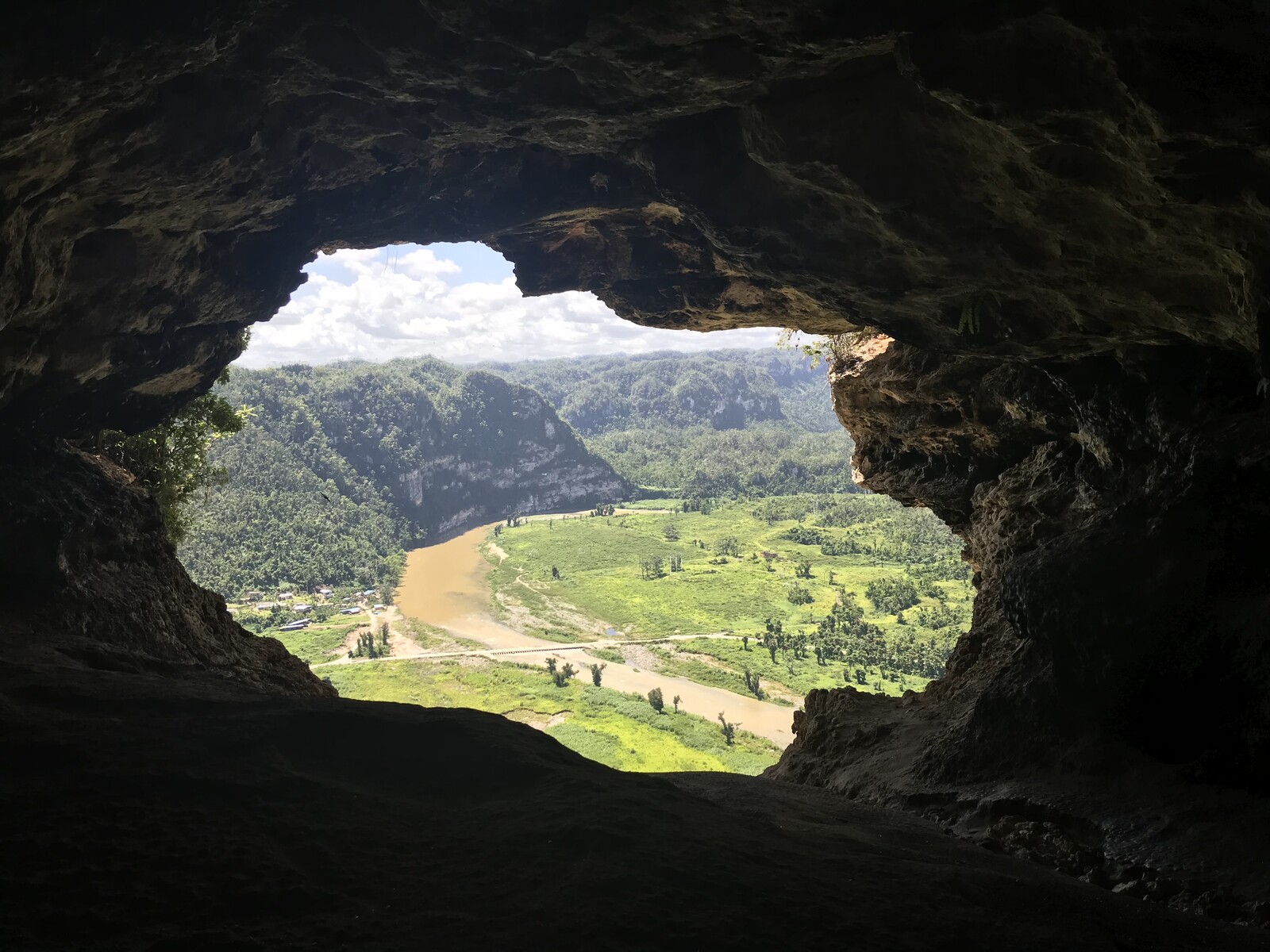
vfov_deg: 49.7
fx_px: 1027
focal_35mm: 28
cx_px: 635
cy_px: 476
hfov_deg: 63.4
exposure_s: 1/689
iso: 20
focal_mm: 3.99
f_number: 1.8
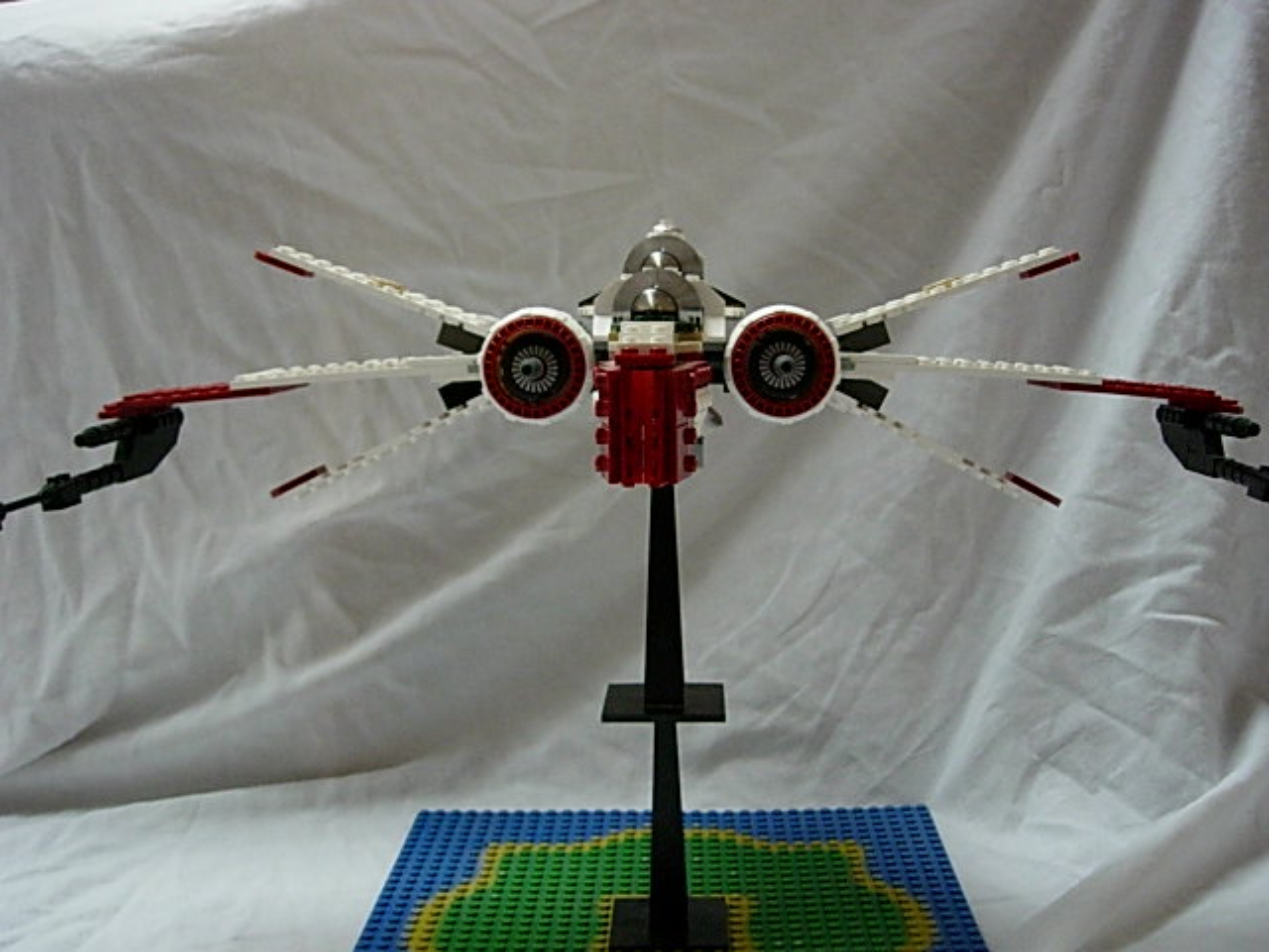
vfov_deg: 37.7
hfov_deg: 49.0
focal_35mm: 38
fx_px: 1393
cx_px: 634
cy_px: 476
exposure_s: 1/140
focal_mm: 7.8
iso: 400
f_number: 2.8
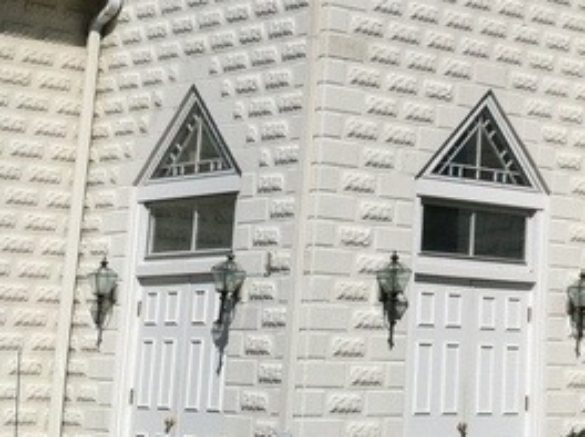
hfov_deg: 18.4
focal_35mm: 106
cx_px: 479
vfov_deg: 13.7
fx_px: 1788
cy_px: 2
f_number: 2.8
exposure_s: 1/6000
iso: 80
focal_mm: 3.85
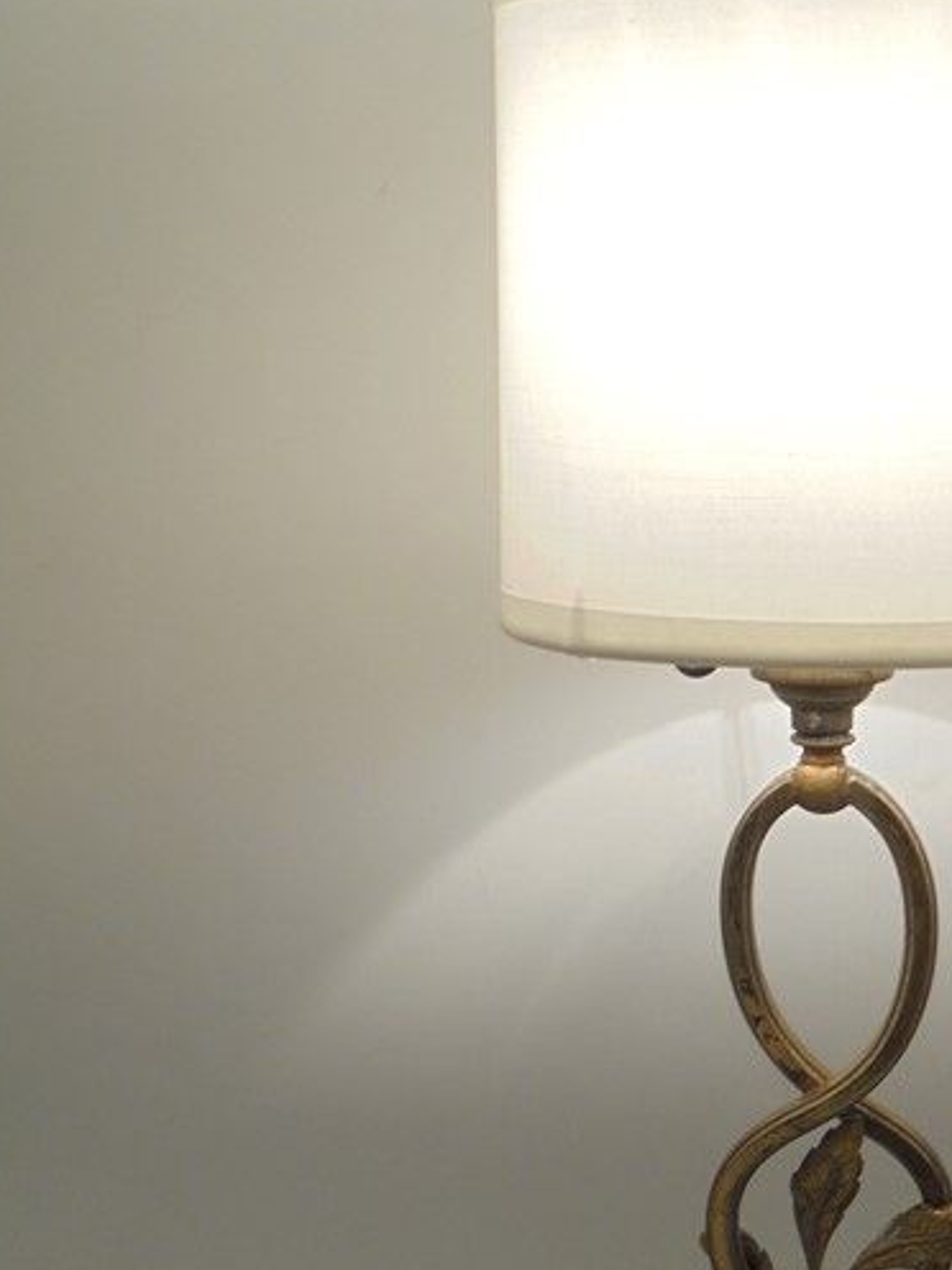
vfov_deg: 24.7
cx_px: 833
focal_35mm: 78
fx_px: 2860
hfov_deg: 18.6
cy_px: 950
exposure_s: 1/40
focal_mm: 7.8
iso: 100
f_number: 4.5
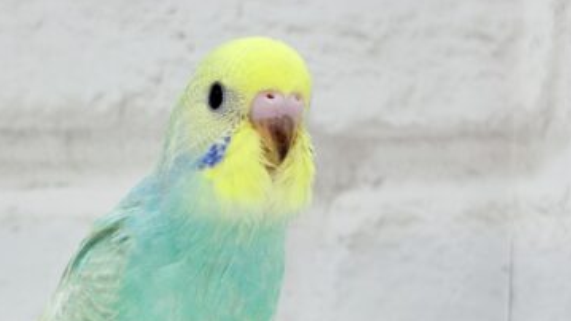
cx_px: 145
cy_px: 238
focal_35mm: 101
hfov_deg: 21.0
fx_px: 1529
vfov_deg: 12.0
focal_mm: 5.96
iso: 64
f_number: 1.6
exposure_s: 1/100
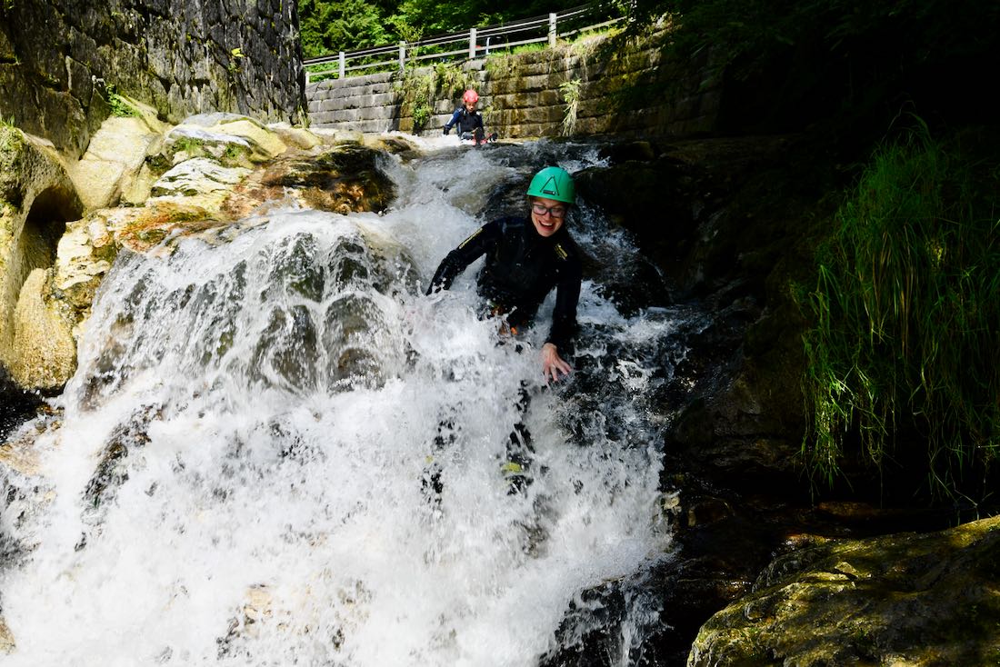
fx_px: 1000
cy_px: 334
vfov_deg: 36.9
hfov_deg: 53.1
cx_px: 500
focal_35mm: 36
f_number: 8
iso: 200
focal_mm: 24
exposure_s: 1/250
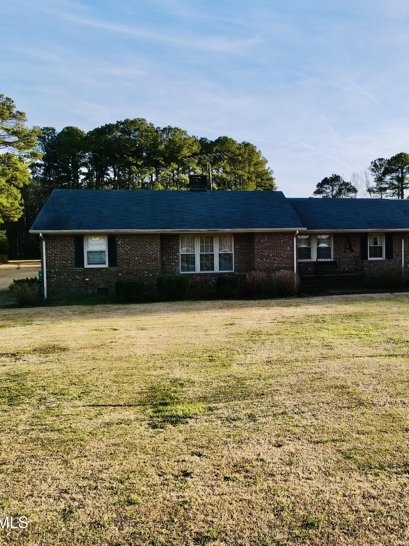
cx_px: 283
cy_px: 267
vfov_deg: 55.4
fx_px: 520
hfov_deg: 42.2
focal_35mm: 33
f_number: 2.8
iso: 100
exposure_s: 1/320
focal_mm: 4.5
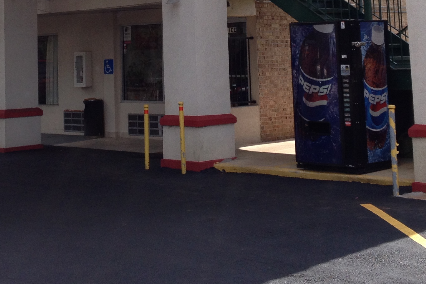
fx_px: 1029
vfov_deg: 15.1
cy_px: -63
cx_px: 147
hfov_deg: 23.3
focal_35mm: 87
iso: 64
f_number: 2.4
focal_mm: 4.28
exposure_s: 1/1175
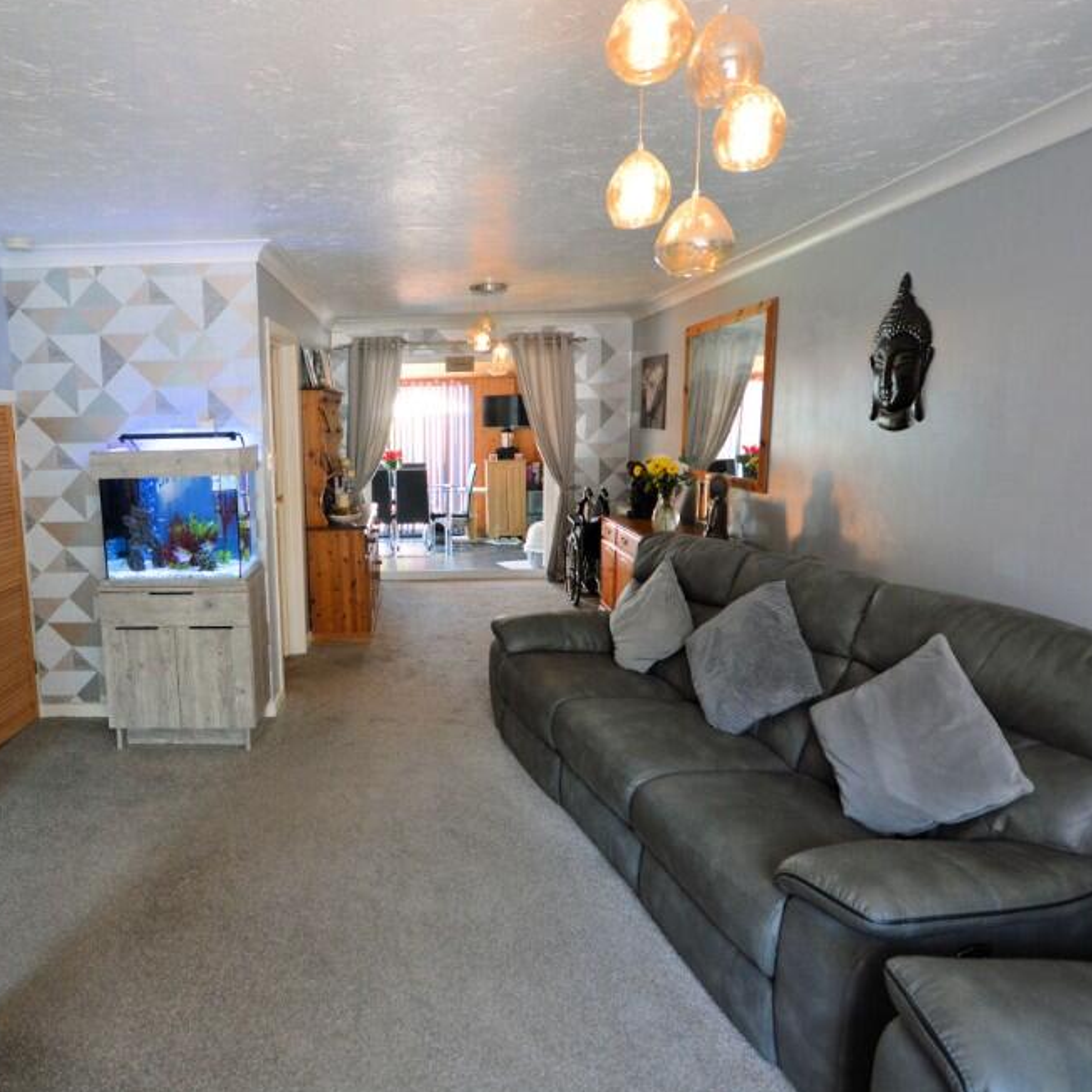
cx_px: 384
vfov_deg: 74.8
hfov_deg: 73.0
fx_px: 714
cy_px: 533
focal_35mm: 20
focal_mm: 10
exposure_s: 1/60
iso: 800
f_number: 4
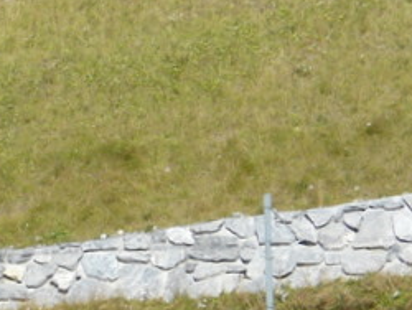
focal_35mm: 1006
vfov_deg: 1.5
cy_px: 270
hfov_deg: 2.0
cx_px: -387
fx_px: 11985
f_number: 5.6
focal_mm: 41.5
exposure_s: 1/400
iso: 100
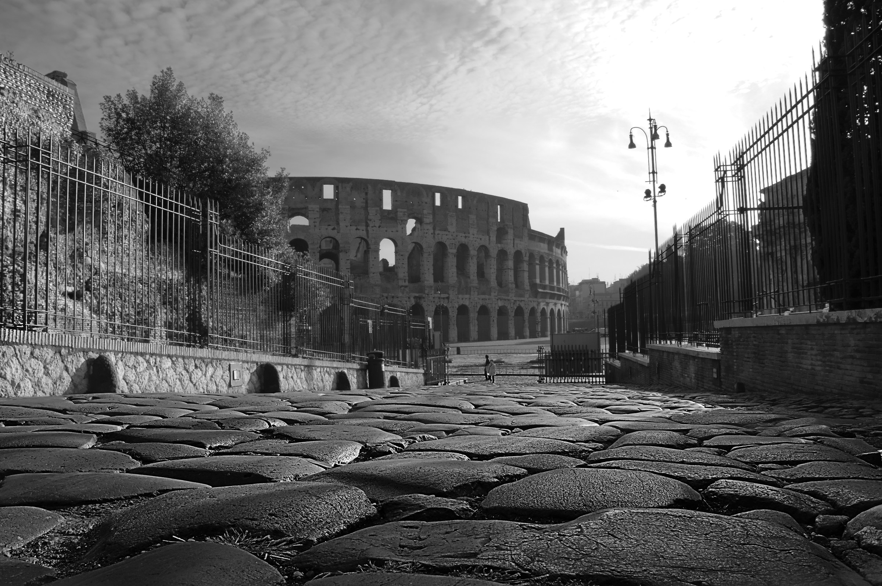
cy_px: 293
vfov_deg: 47.8
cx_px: 441
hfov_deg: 67.4
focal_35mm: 27
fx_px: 661
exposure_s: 1/60
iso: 100
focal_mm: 18
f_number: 16
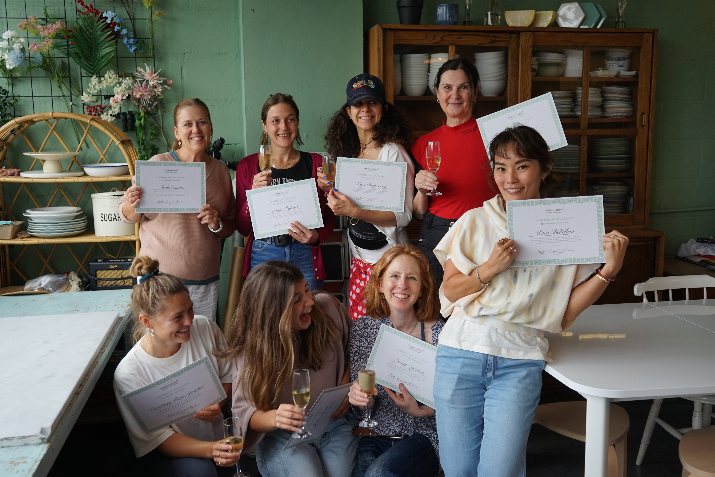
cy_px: 238
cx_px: 358
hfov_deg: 53.1
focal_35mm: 36
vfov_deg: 36.9
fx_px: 715
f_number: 4
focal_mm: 36
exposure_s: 1/60
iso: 100
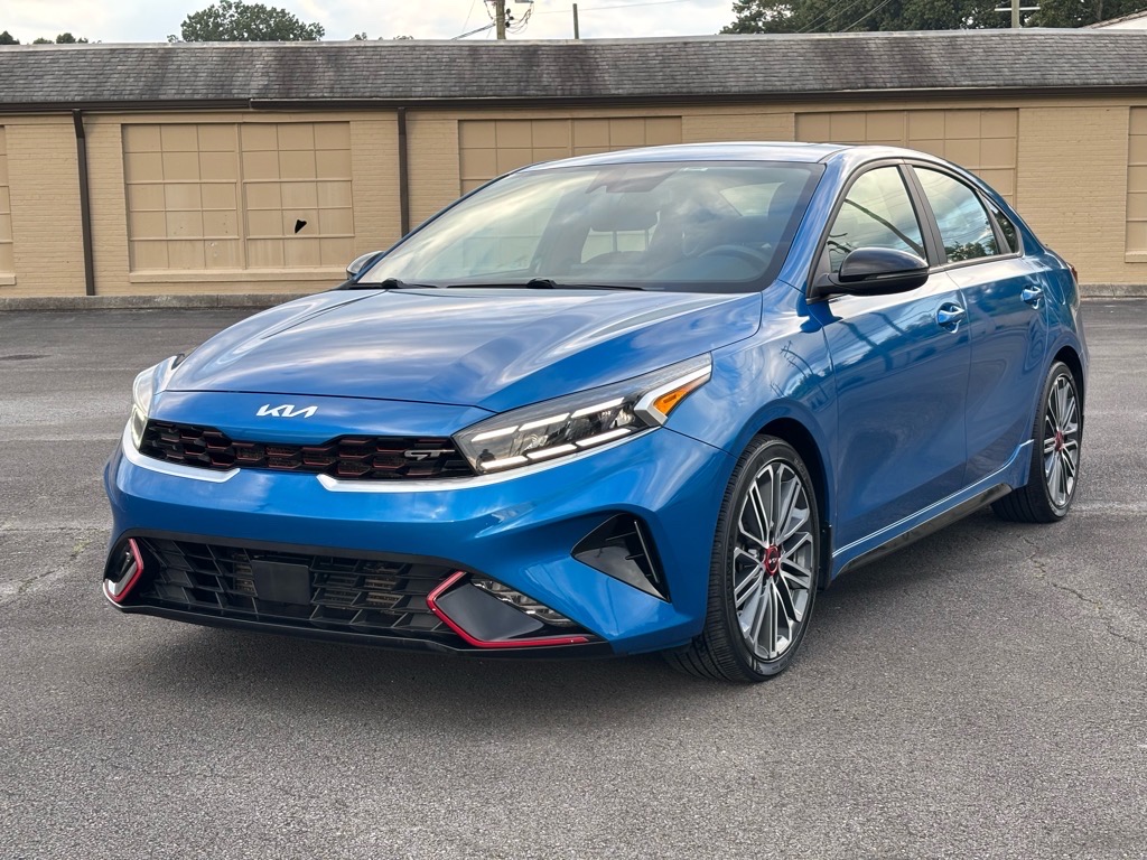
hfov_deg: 36.8
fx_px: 1723
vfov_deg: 28.0
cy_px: 430
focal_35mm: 52
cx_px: 574
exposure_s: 1/208
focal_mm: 5.96
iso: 32
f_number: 1.6
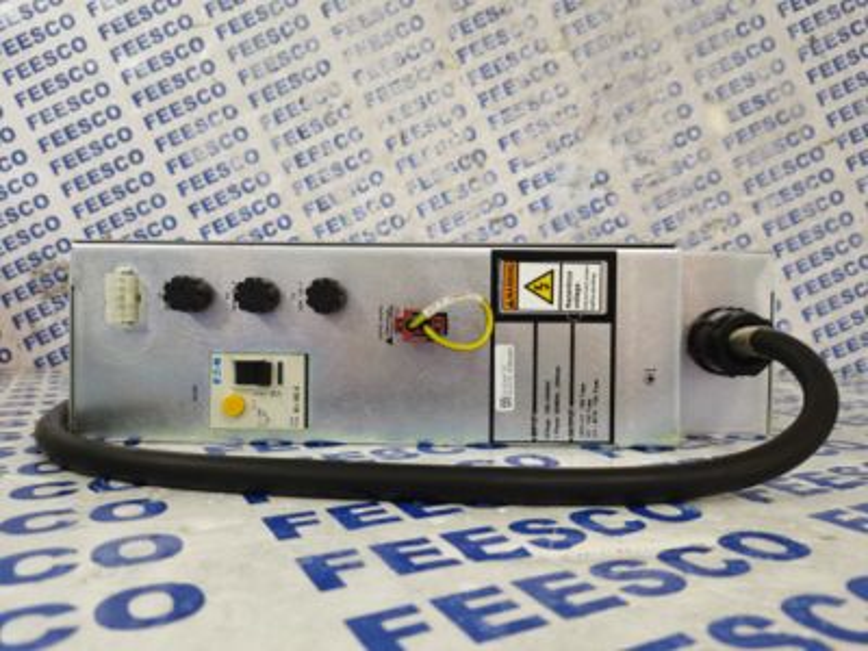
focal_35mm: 26
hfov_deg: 67.3
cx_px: 434
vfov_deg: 53.1
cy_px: 326
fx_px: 652
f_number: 1.8
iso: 400
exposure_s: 1/33.3
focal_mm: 5.58
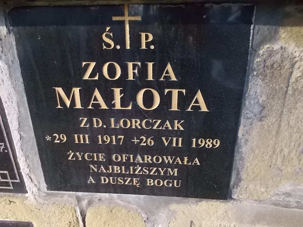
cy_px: 114
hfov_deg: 67.3
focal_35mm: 26
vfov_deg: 53.1
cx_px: 152
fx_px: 228
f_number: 8
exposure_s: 1/100
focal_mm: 4.6
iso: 400
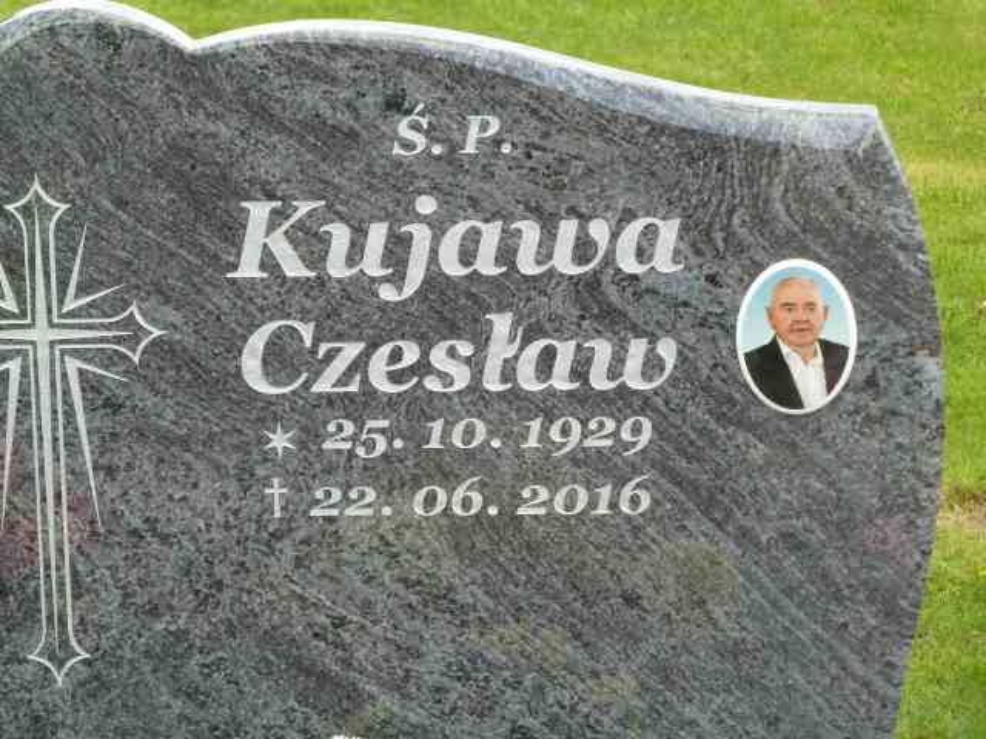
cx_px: 493
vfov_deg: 10.8
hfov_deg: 14.4
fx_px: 3902
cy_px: 370
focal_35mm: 137
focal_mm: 22.5
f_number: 4.5
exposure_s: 1/200
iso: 160
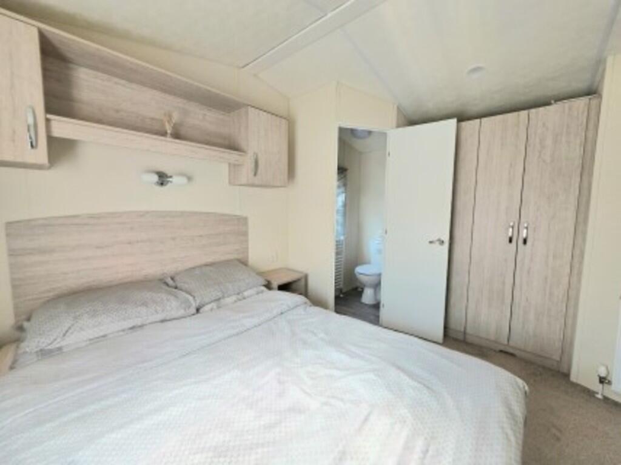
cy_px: 232
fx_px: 233
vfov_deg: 89.9
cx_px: 310
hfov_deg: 106.2
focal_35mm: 13
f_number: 1.9
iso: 40
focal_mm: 2.2
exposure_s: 1/159
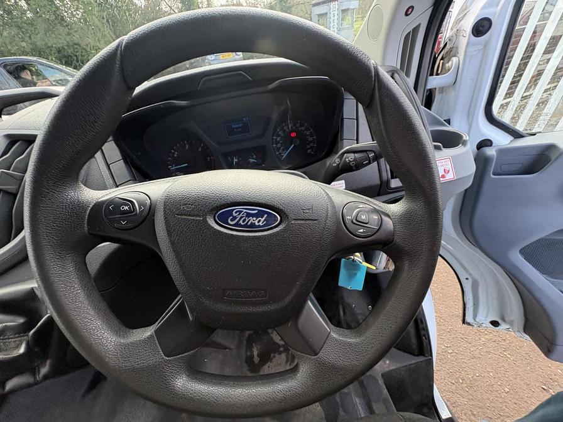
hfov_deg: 102.1
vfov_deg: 85.7
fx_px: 228
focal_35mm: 14
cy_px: 211
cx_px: 282
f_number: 2.2
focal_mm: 2.22
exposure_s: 1/141
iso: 100
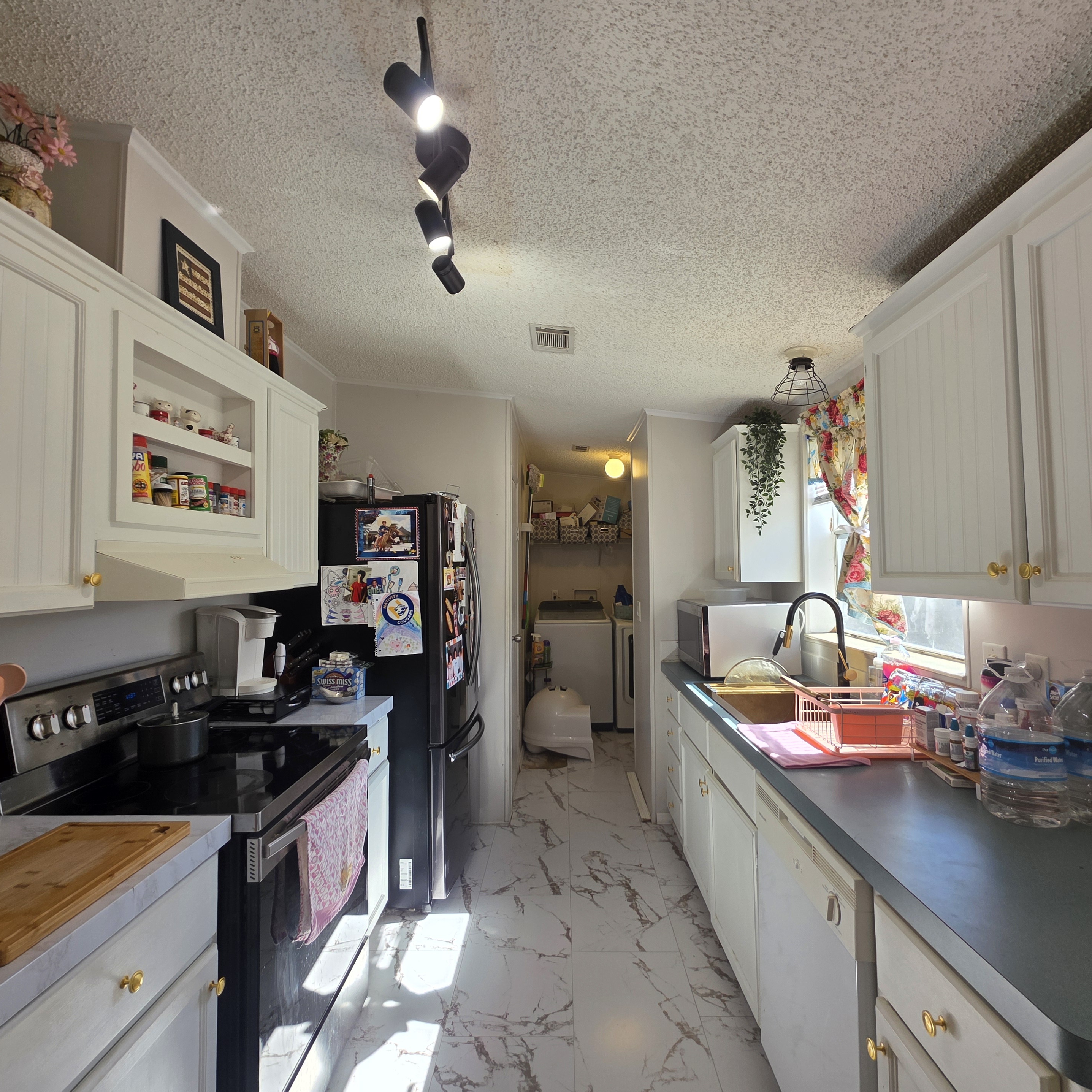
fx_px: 571
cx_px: 545
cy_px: 539
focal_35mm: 16
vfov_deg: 87.4
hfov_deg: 87.4
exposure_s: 1/120
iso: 32
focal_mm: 2.2
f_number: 1.9
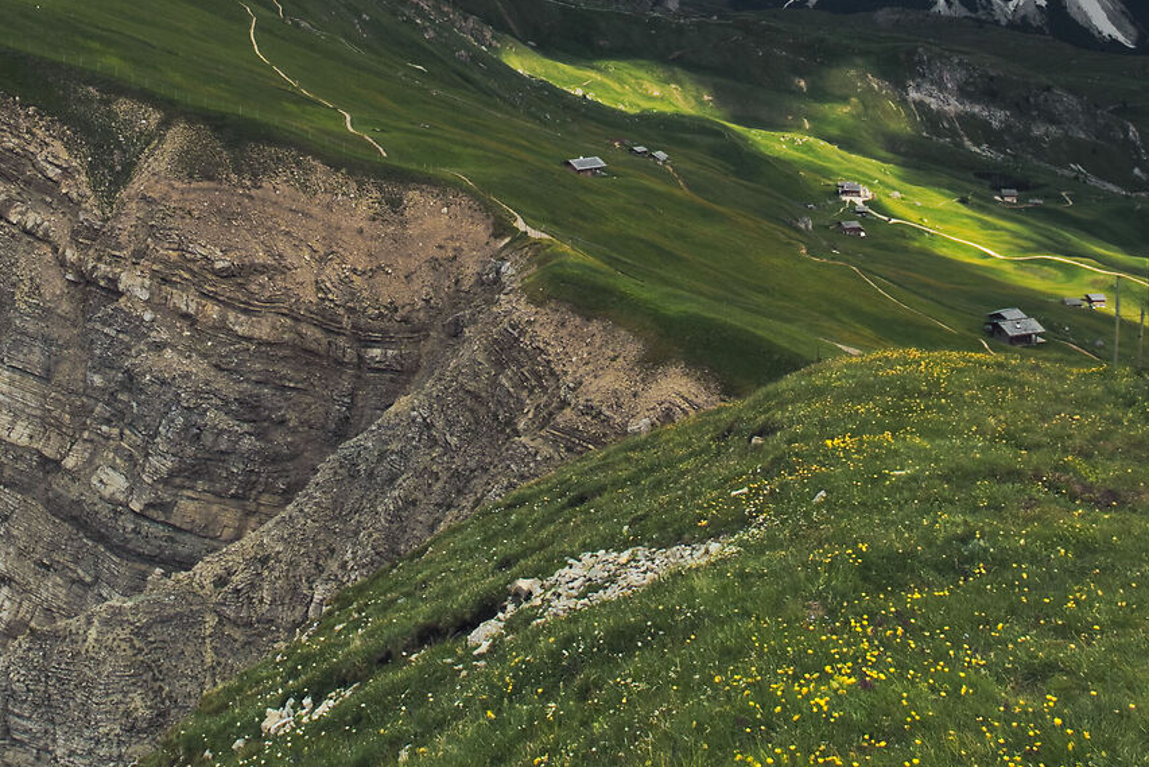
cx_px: 517
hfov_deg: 43.5
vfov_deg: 26.3
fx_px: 1436
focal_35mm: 45
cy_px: -171
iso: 200
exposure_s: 1/250
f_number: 4
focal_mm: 10.5
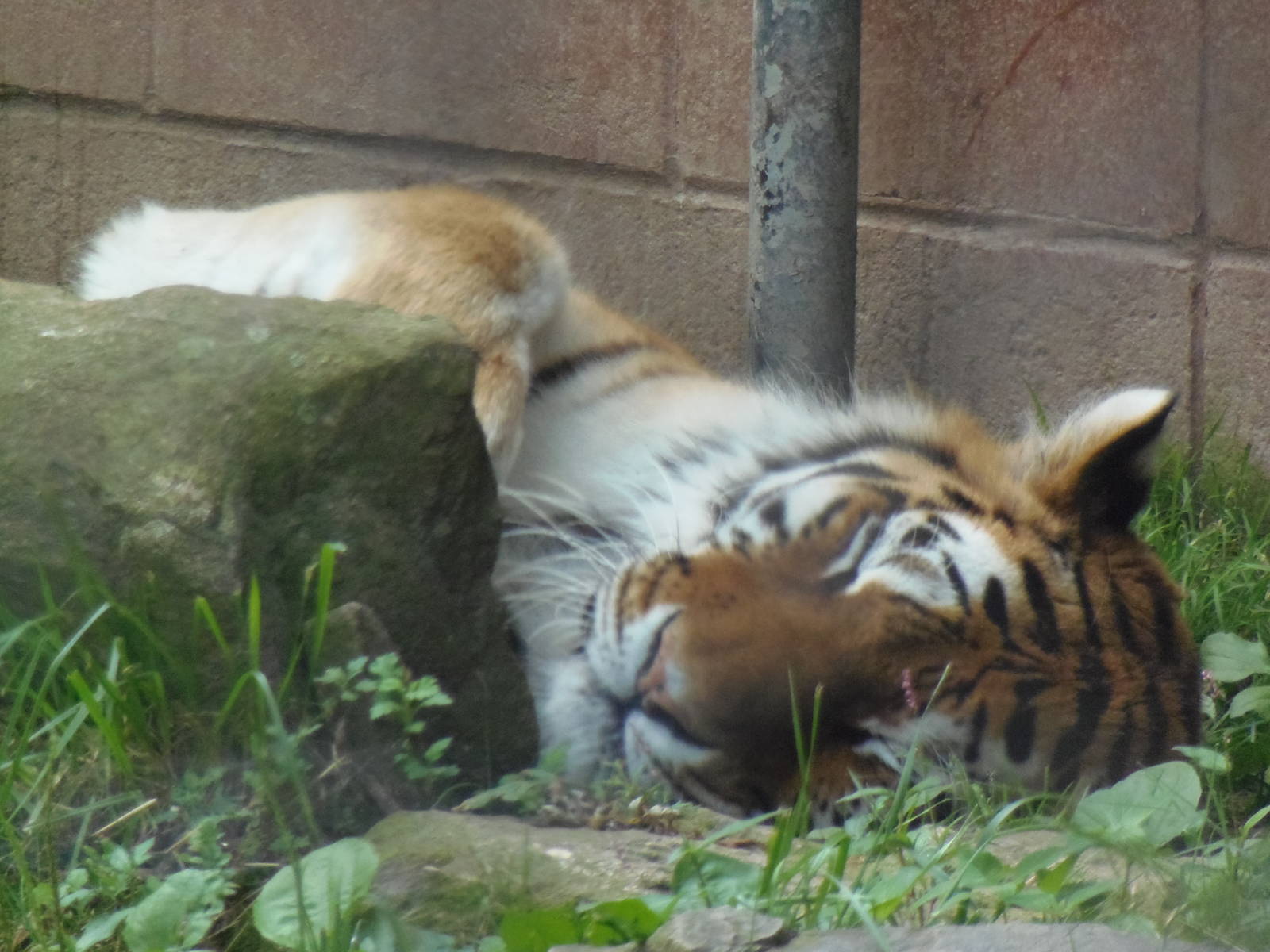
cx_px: 635
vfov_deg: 1.7
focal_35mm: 864
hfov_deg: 2.3
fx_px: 31699
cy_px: 476
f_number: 5.7
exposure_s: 1/250
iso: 400
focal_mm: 154.8
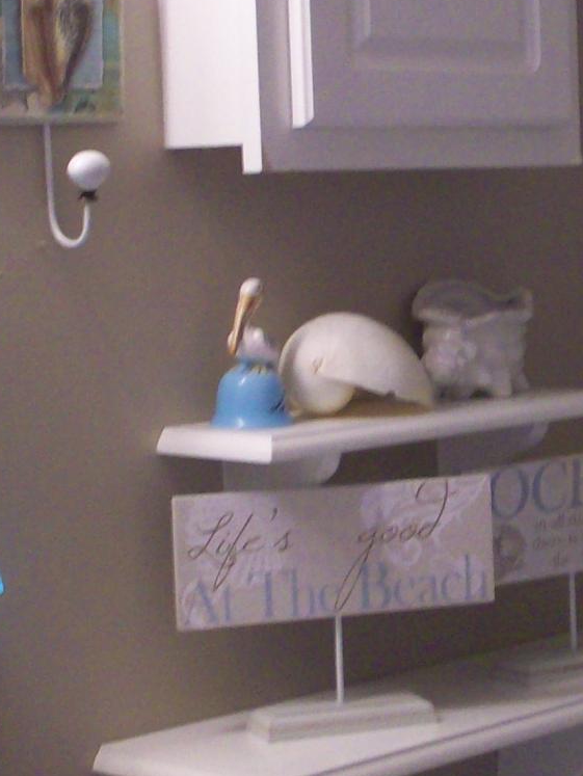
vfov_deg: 19.8
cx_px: 515
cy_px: 291
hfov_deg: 14.8
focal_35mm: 99
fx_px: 2221
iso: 160
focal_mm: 6.2
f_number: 2.8
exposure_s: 1/20.5
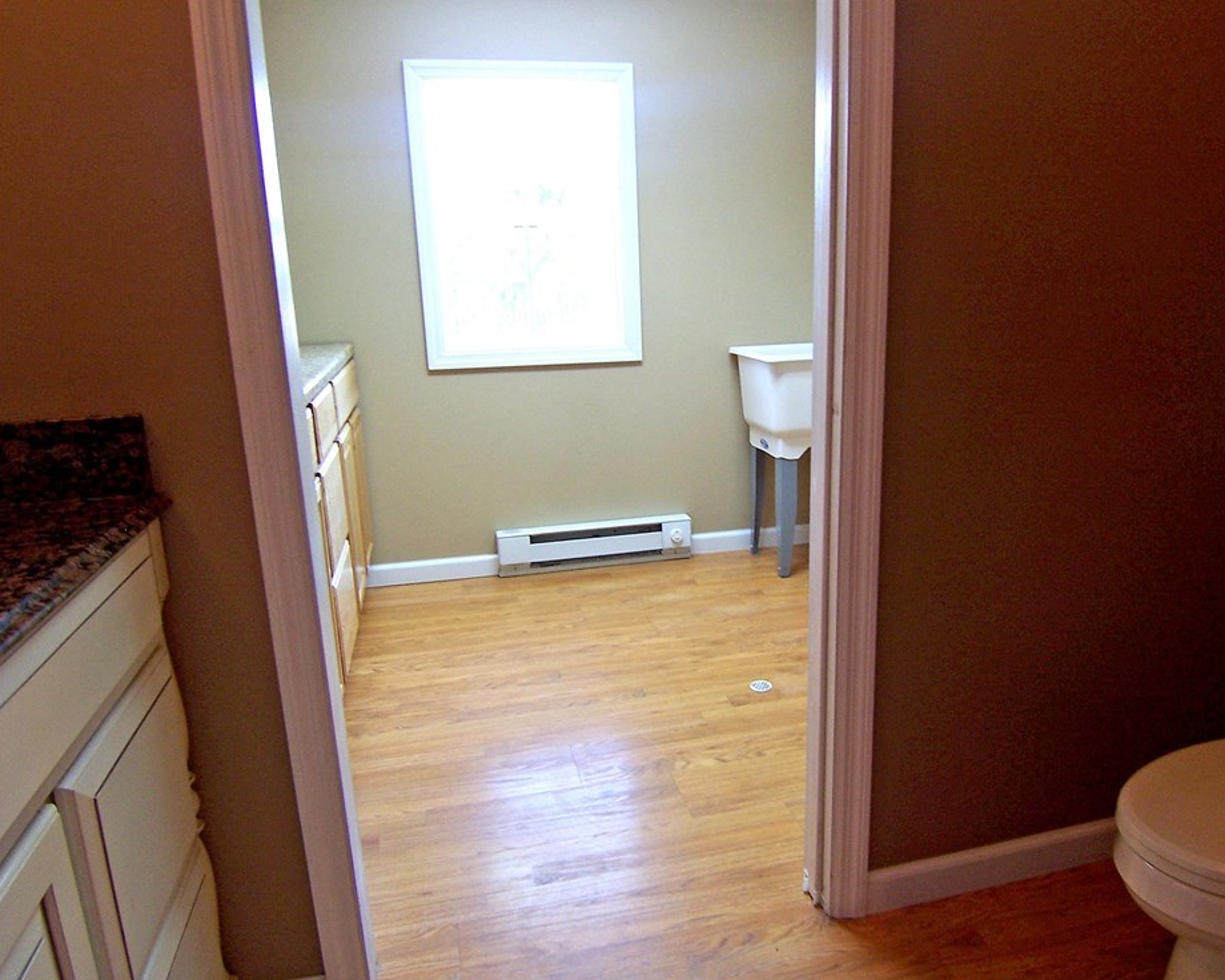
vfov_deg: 56.8
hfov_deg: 67.9
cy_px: 505
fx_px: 906
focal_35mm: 25
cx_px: 674
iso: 80
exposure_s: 1/30
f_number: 2.8
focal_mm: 3.8
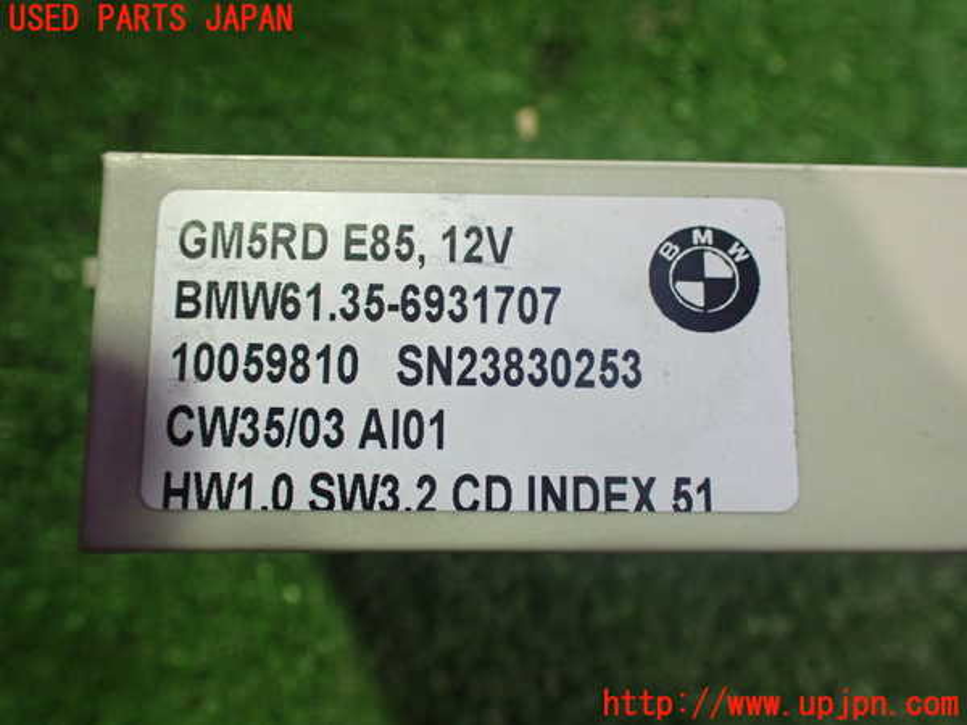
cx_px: 484
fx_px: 838
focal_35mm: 30
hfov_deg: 60.0
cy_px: 362
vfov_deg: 46.8
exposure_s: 1/100
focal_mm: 5.4
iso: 800
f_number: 2.3
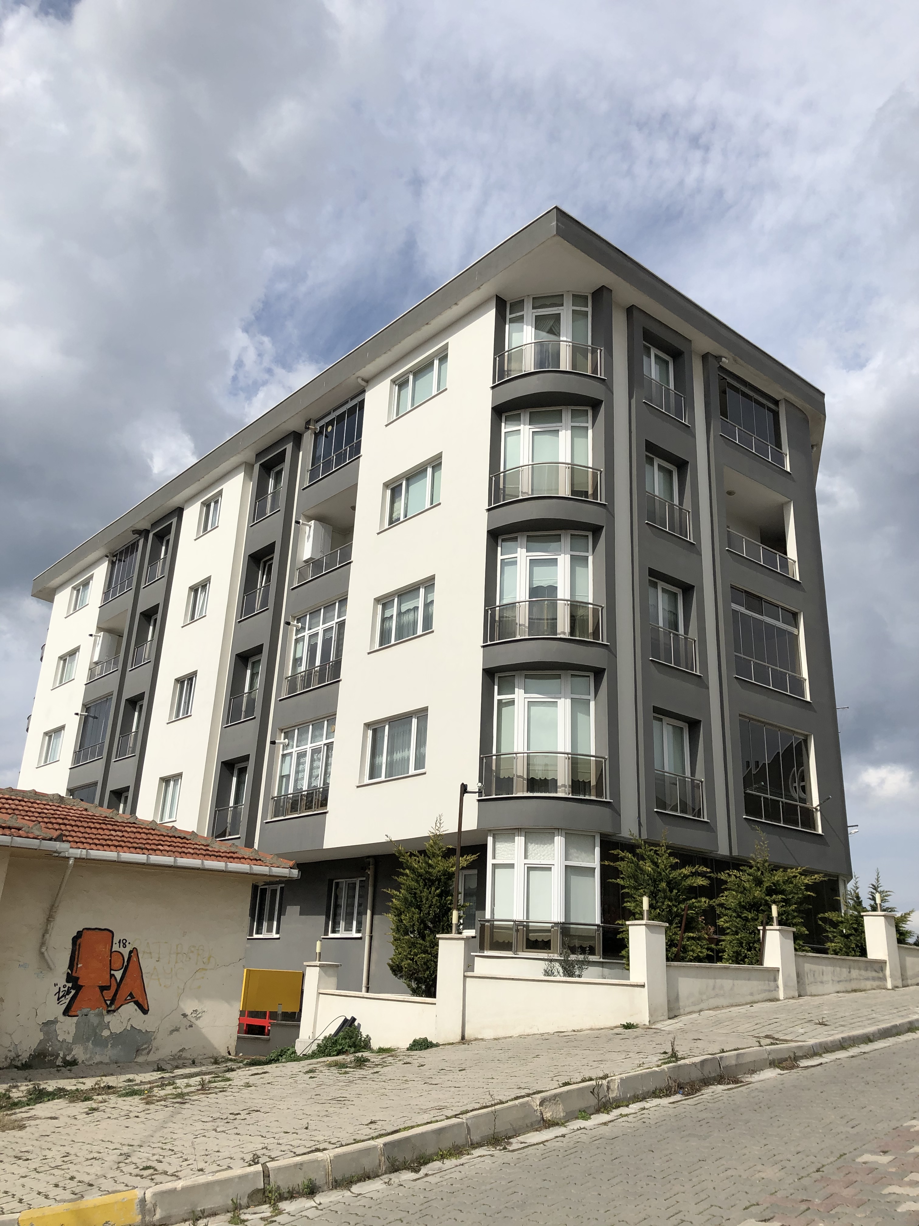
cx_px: 460
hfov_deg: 49.7
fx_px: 991
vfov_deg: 63.4
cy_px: 613
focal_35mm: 28
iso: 20
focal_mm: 3.99
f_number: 1.8
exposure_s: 1/3690
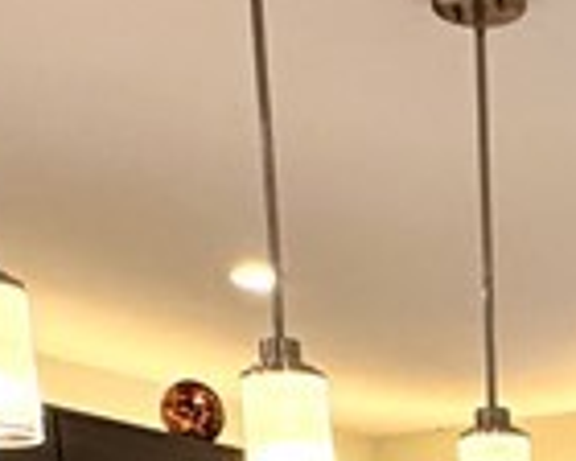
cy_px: 1157
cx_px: 728
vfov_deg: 12.0
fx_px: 1705
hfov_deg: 18.0
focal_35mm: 100
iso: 250
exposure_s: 1/120
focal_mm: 2.22
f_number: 2.2
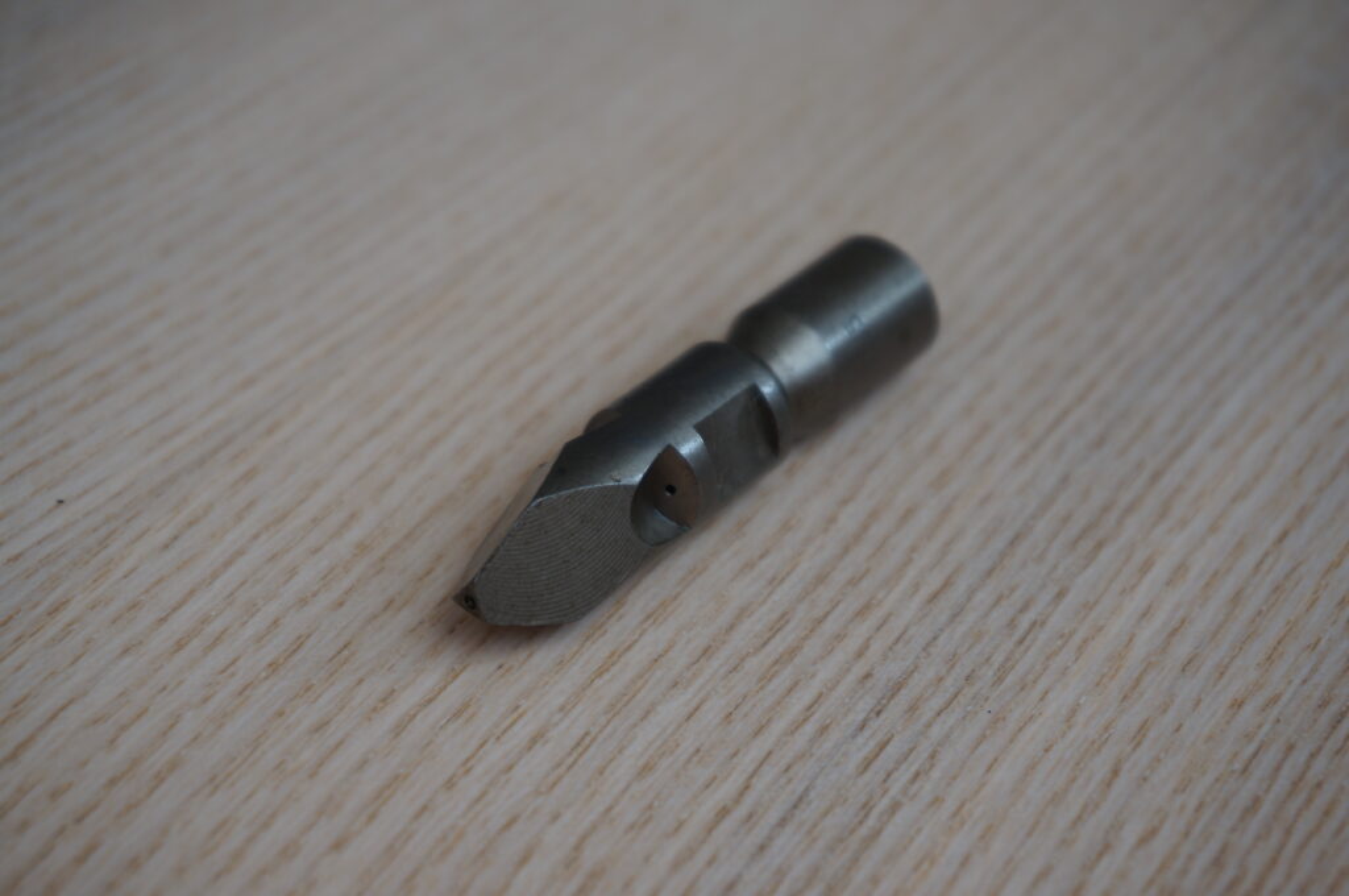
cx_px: 674
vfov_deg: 18.9
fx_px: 2695
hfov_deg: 28.1
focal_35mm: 72
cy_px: 448
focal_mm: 48
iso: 100
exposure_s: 1/80
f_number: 5.6
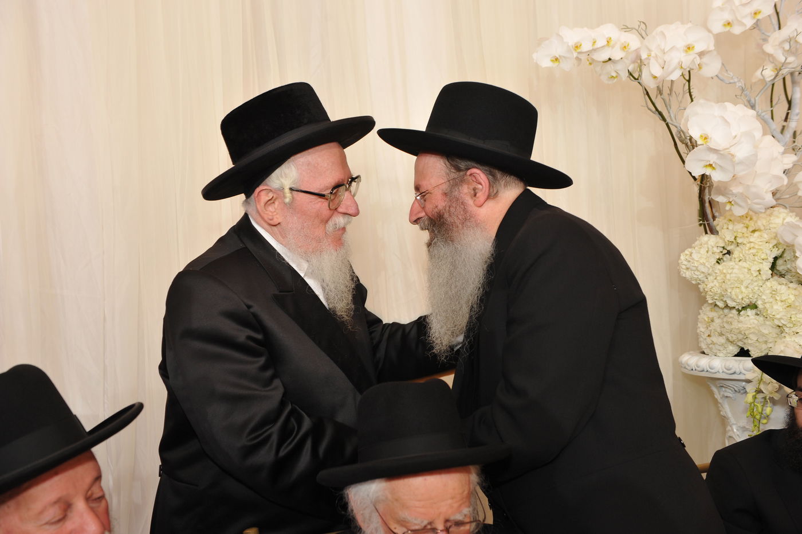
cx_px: 401
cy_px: 267
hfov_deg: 48.5
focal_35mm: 40
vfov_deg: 33.3
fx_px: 890
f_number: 5
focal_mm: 40
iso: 1000
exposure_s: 1/60
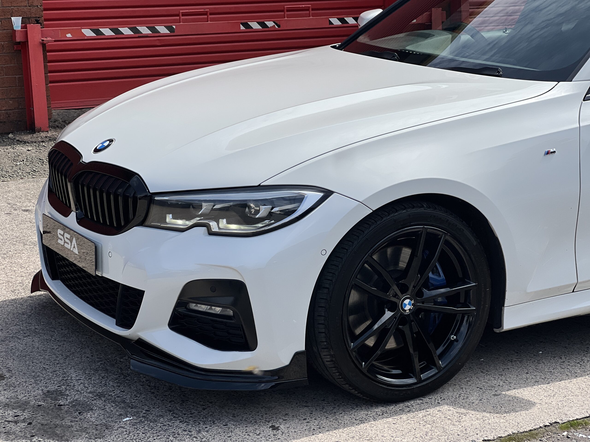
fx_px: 1312
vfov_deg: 19.1
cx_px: 295
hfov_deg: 25.3
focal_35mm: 77
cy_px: 221
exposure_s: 1/1167
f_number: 2.8
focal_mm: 9
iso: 32
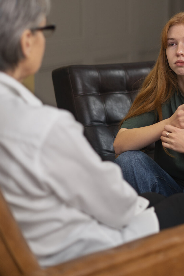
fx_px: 706
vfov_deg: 22.0
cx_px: 164
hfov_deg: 14.7
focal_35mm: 92
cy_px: 75
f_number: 2
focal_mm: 50
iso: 500
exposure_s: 1/200
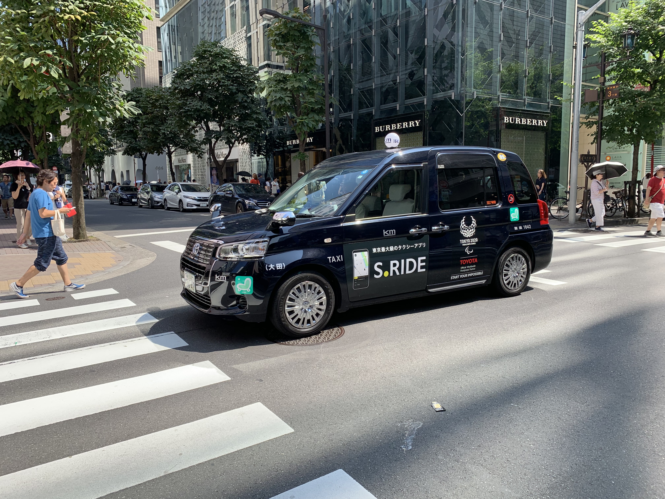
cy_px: 250
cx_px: 332
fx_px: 499
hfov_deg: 67.3
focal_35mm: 26
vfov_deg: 53.1
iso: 25
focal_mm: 4.25
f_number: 1.8
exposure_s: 1/936
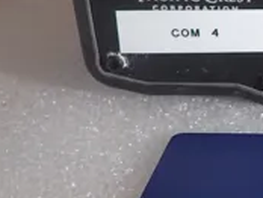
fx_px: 677
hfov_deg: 18.8
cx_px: 416
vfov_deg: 16.6
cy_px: 72
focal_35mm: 89
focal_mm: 4.5
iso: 100
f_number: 2
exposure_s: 1/200
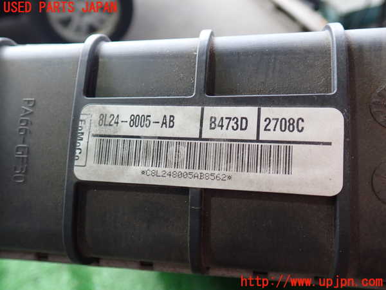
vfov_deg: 44.2
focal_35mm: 32
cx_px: 193
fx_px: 357
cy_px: 145
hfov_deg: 56.8
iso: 200
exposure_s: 1/50
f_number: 2.4
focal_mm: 5.79
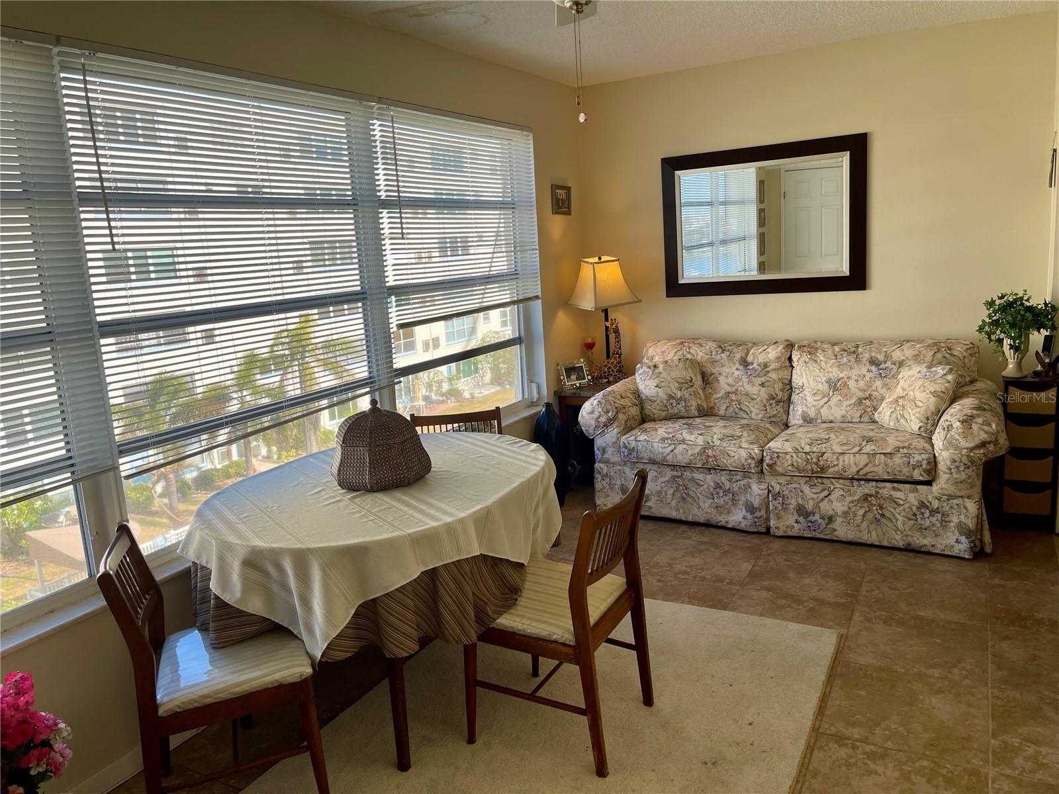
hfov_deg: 69.4
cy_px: 397
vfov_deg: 54.9
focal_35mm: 25
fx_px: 765
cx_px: 530
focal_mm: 5.1
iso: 32
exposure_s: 1/464
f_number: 1.6
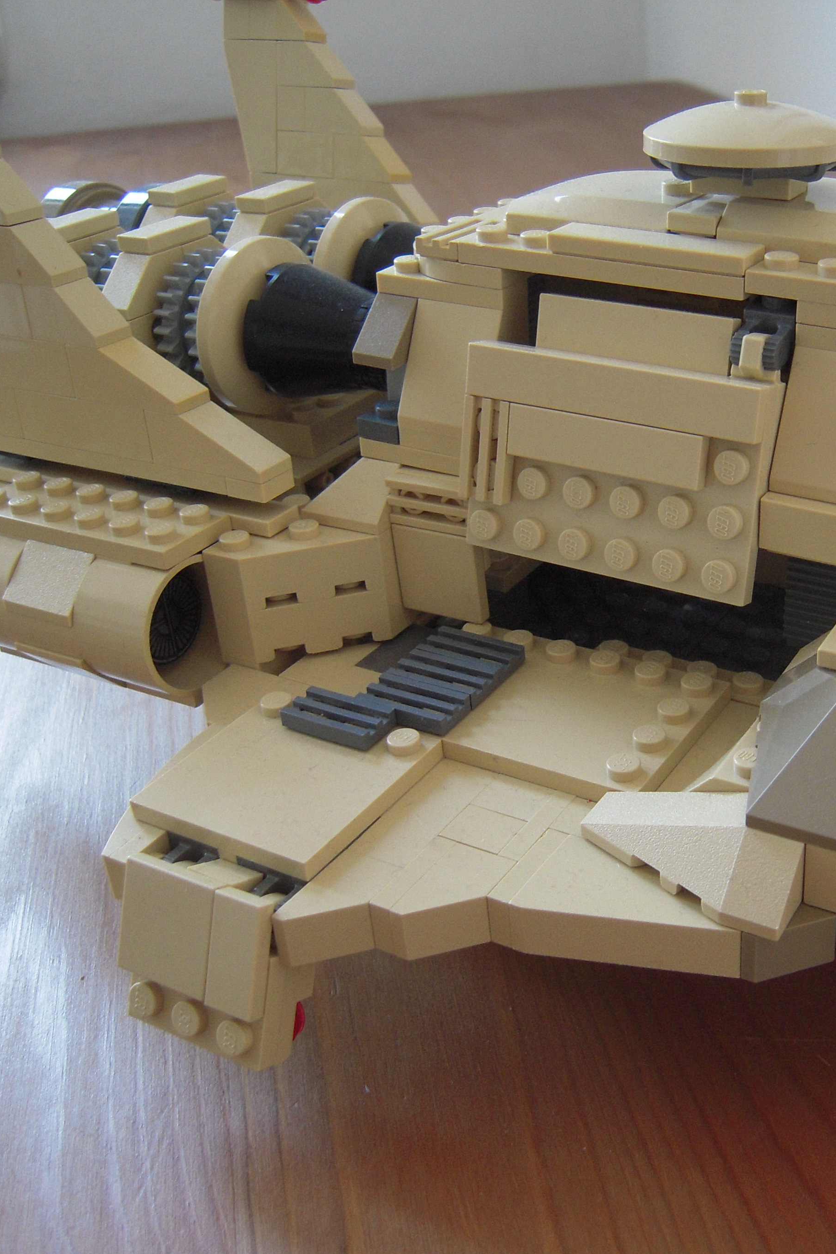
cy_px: 629
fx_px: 1358
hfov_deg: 33.5
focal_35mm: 39
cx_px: 623
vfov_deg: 49.6
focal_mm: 5
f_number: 2.7
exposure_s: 1/30
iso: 200
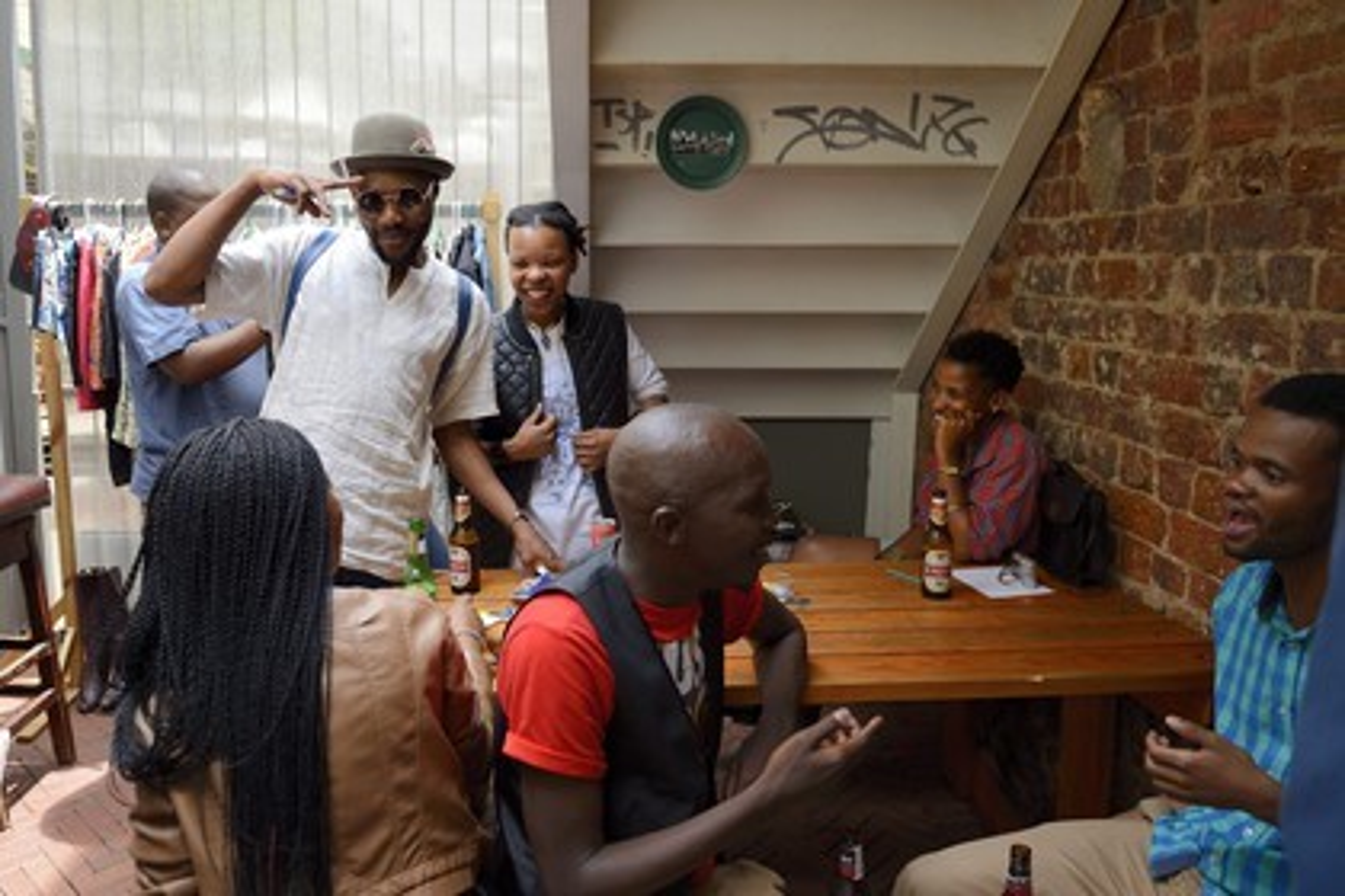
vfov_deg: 53.1
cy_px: 448
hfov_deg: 73.7
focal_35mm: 24
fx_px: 897
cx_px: 672
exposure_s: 1/320
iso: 200
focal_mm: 24
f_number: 4
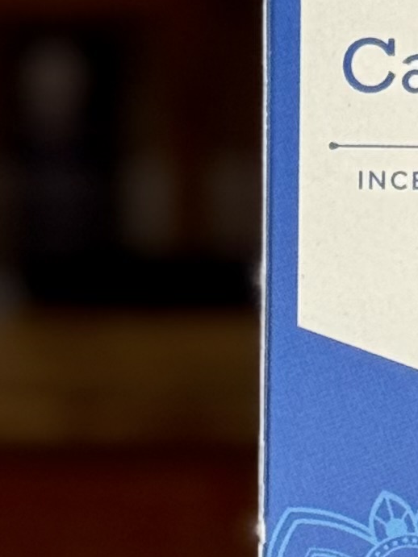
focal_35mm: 280
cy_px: 650
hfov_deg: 5.3
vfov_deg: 7.0
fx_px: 4510
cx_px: 439
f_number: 1.78
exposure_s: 1/100
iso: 125
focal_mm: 6.76
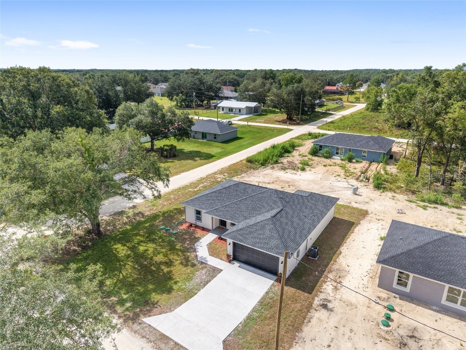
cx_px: 233
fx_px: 323
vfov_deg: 56.8
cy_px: 175
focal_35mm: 24
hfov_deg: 71.6
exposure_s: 1/5000
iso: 200
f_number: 1.8
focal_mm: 8.67
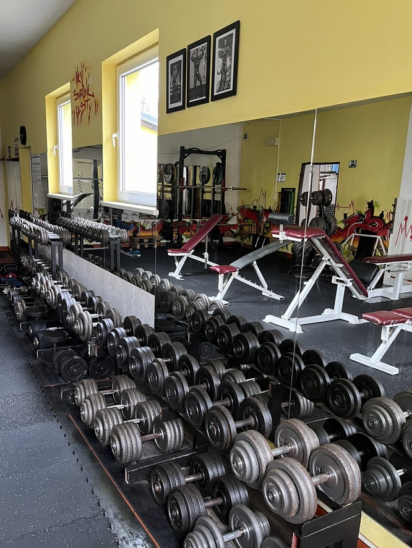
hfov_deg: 46.8
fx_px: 476
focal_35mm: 30
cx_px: 204
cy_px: 303
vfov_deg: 59.8
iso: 640
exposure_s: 1/40
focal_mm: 5.1
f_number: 1.6
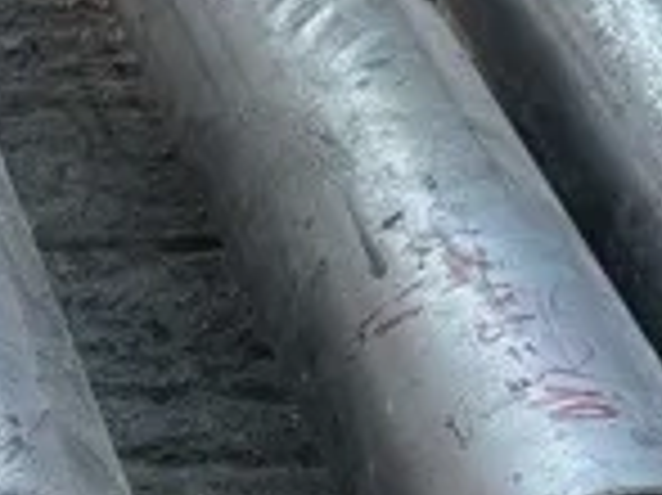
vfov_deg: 7.9
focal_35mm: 177
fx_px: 3382
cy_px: 1089
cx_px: -432
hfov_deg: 10.6
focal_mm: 5.96
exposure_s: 1/515
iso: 50
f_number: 1.6
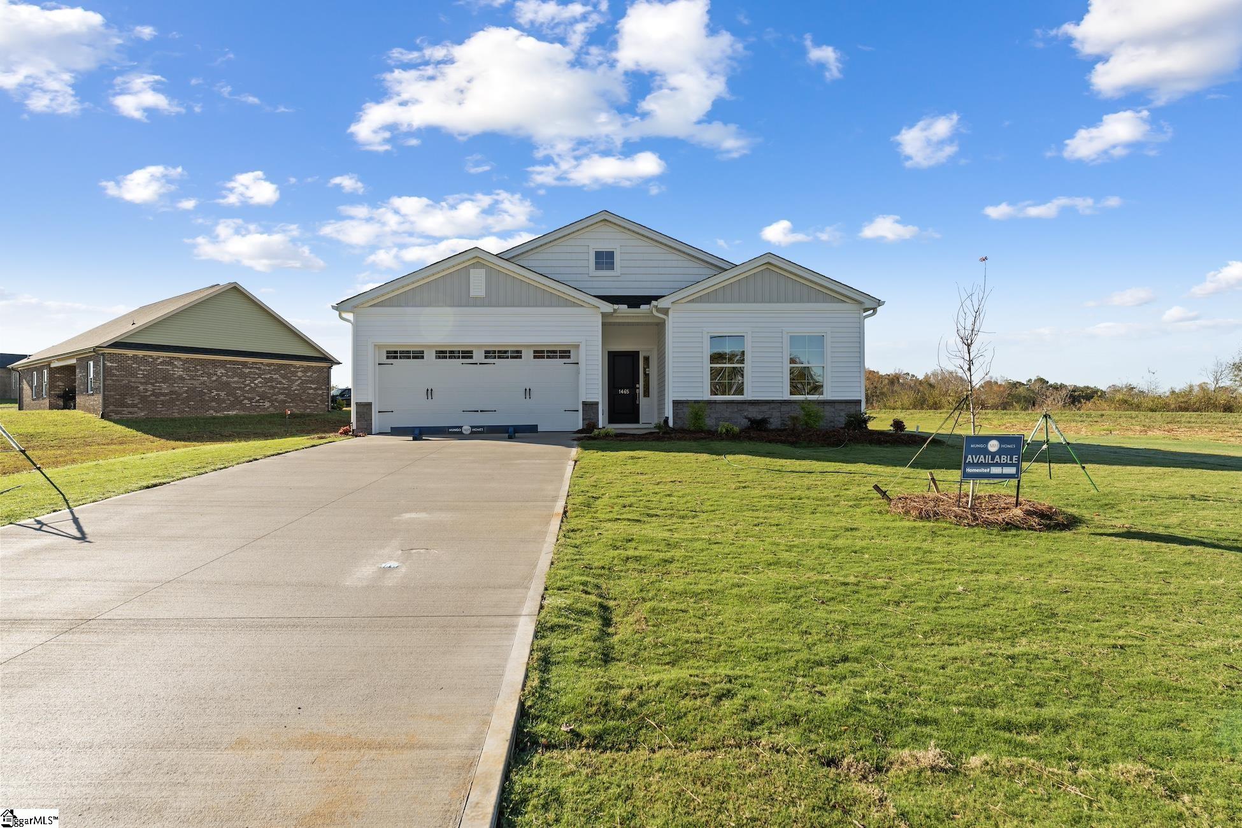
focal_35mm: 19
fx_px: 642
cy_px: 414
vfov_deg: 65.7
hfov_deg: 88.1
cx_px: 621
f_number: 5.6
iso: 100
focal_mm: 18.6
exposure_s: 1/320
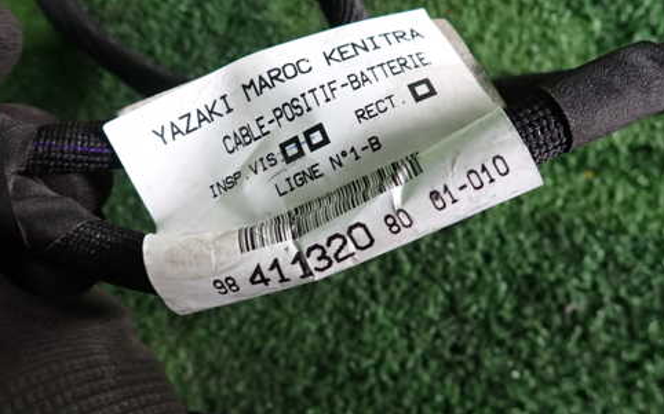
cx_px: 314
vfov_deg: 38.1
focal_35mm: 33
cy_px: 154
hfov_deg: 58.1
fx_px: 597
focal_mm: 4.5
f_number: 2
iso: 250
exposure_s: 1/30
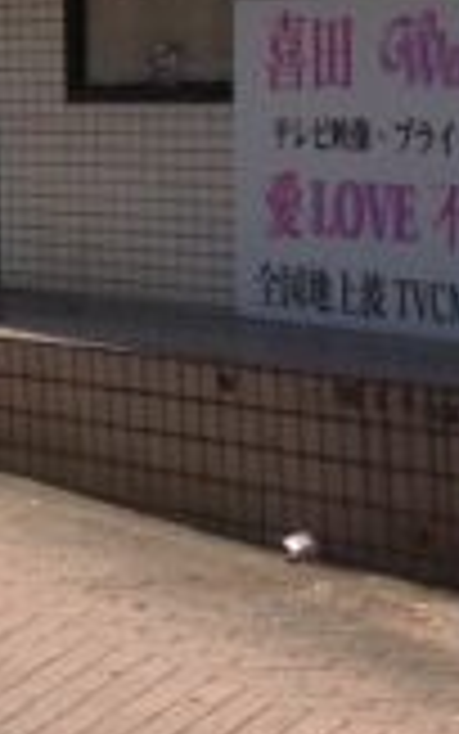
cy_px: -32
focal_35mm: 233
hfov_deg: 5.5
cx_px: -436
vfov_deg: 8.9
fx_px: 4659
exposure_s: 1/1453
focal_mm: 4.28
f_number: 2.4
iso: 50
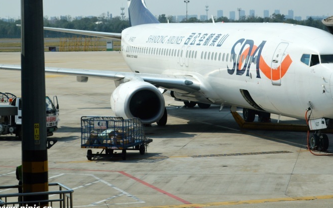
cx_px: 203
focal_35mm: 130
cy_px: 46
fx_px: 1178
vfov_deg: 10.1
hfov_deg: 16.1
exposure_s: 1/640
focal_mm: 55
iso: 100
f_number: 5.6
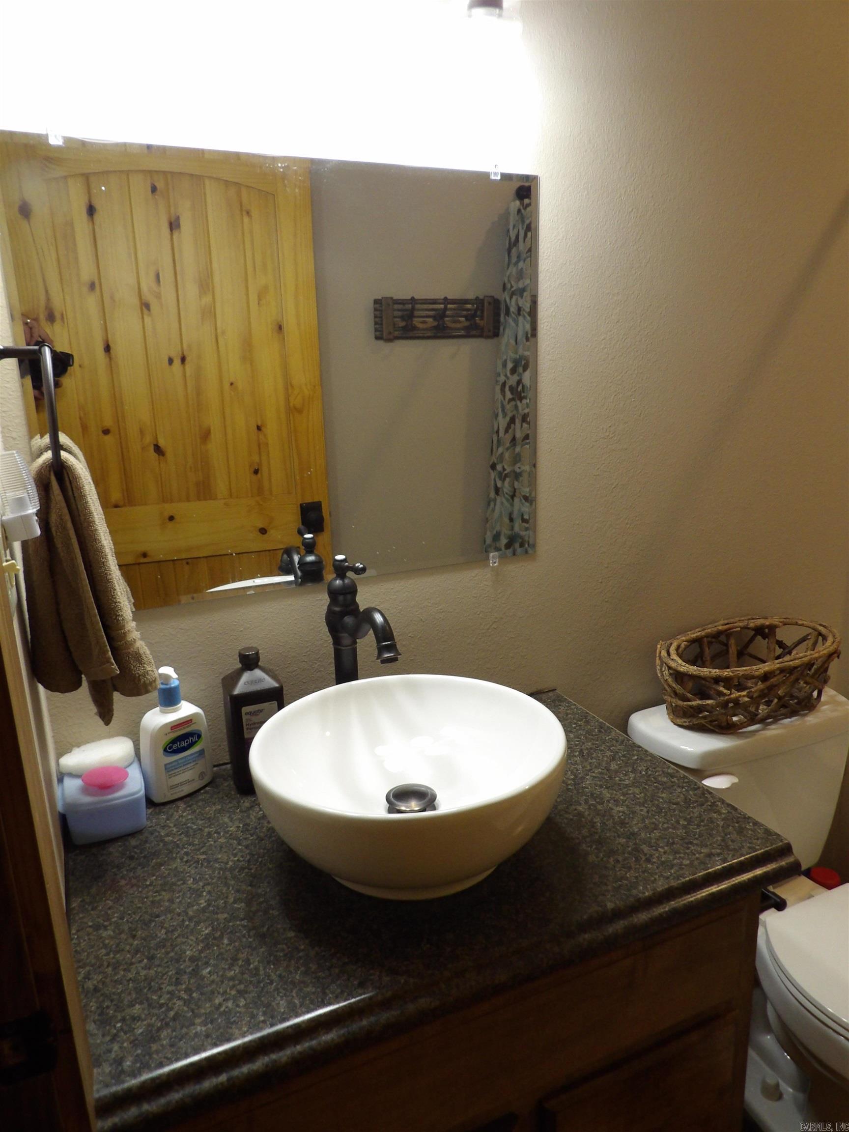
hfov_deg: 56.8
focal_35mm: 24
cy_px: 566
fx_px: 785
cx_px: 424
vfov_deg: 71.6
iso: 252
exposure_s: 1/60
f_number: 2.8
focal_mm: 4.3
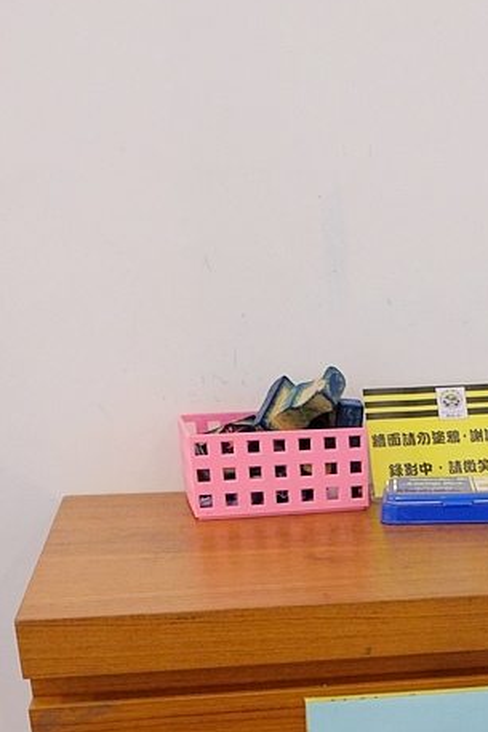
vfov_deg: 28.3
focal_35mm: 65
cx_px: 519
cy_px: 798
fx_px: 1321
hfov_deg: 20.1
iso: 2500
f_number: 3.8
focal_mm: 19.2
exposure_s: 1/60
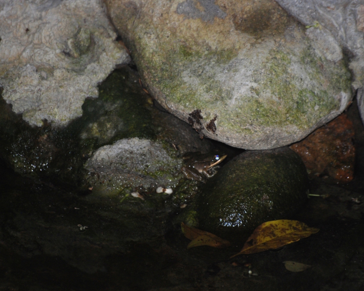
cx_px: 186
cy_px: 146
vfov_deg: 3.0
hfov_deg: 3.8
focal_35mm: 508
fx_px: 5474
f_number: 5.6
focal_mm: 300
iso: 400
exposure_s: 1/60
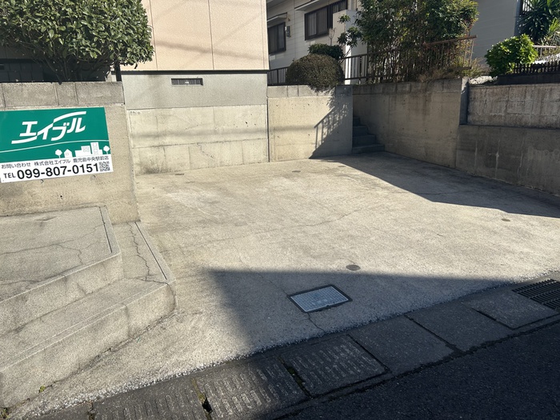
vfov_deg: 53.1
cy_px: 210
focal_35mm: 26
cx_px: 280
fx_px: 421
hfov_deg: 67.3
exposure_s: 1/4630
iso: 50
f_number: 1.5
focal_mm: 5.7
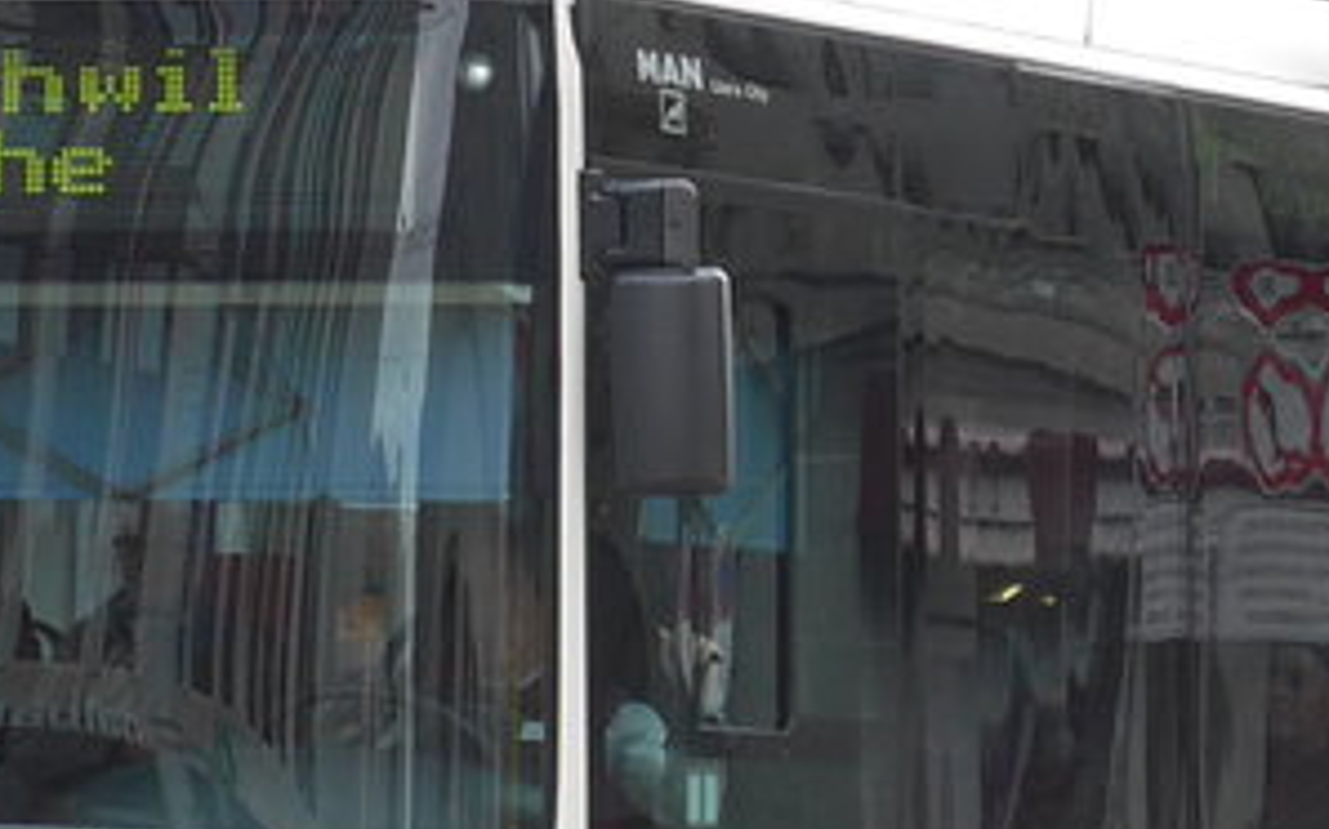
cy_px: 187
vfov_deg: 3.4
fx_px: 13903
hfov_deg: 5.5
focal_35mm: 384
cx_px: 825
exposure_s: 1/160
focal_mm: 18
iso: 160
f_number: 4.6
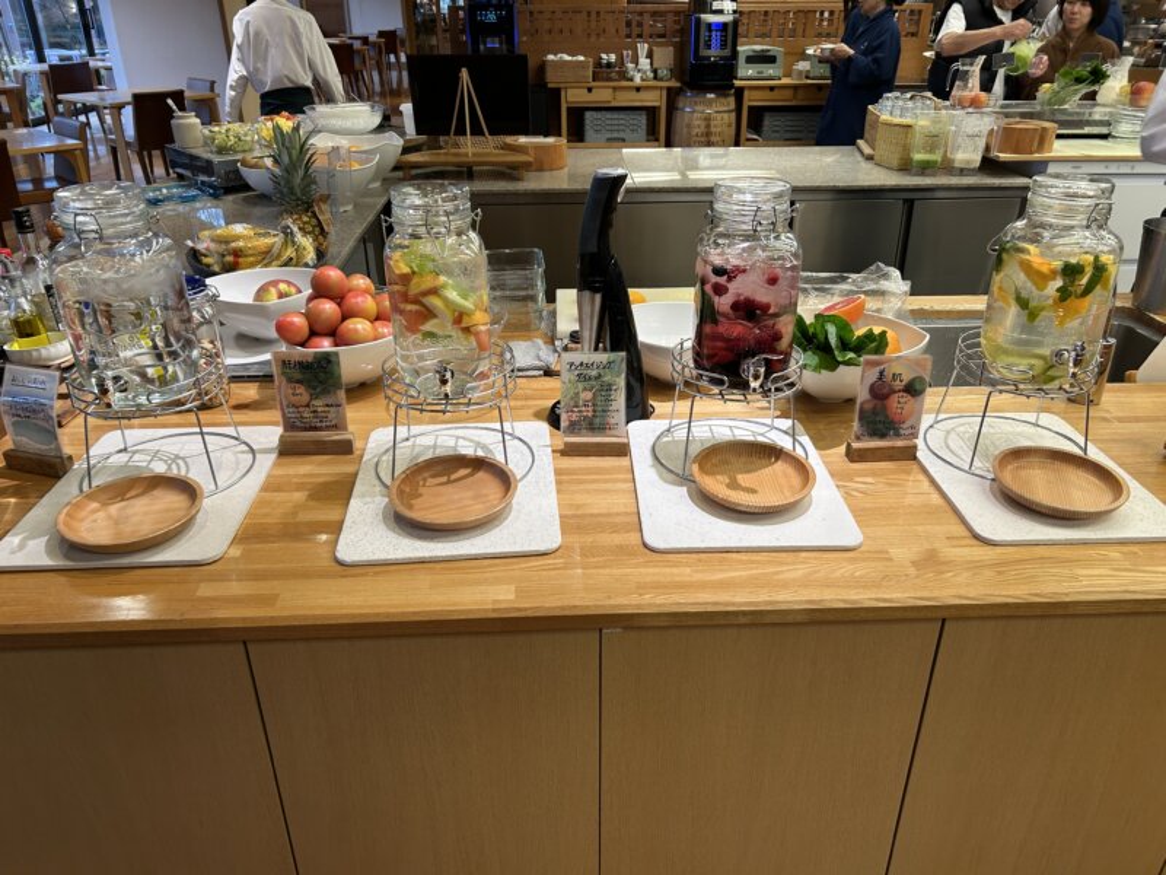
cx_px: 583
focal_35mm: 26
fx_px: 876
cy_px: 438
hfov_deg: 67.3
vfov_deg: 53.1
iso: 64
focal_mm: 5.7
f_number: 1.5
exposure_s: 1/100
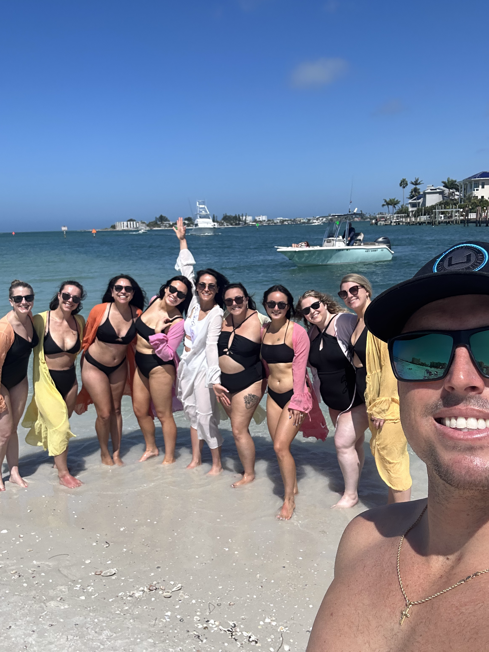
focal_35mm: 30
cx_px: 244
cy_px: 326
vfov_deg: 60.0
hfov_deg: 46.8
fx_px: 565
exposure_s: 1/2445
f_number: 1.9
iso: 32
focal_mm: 2.69
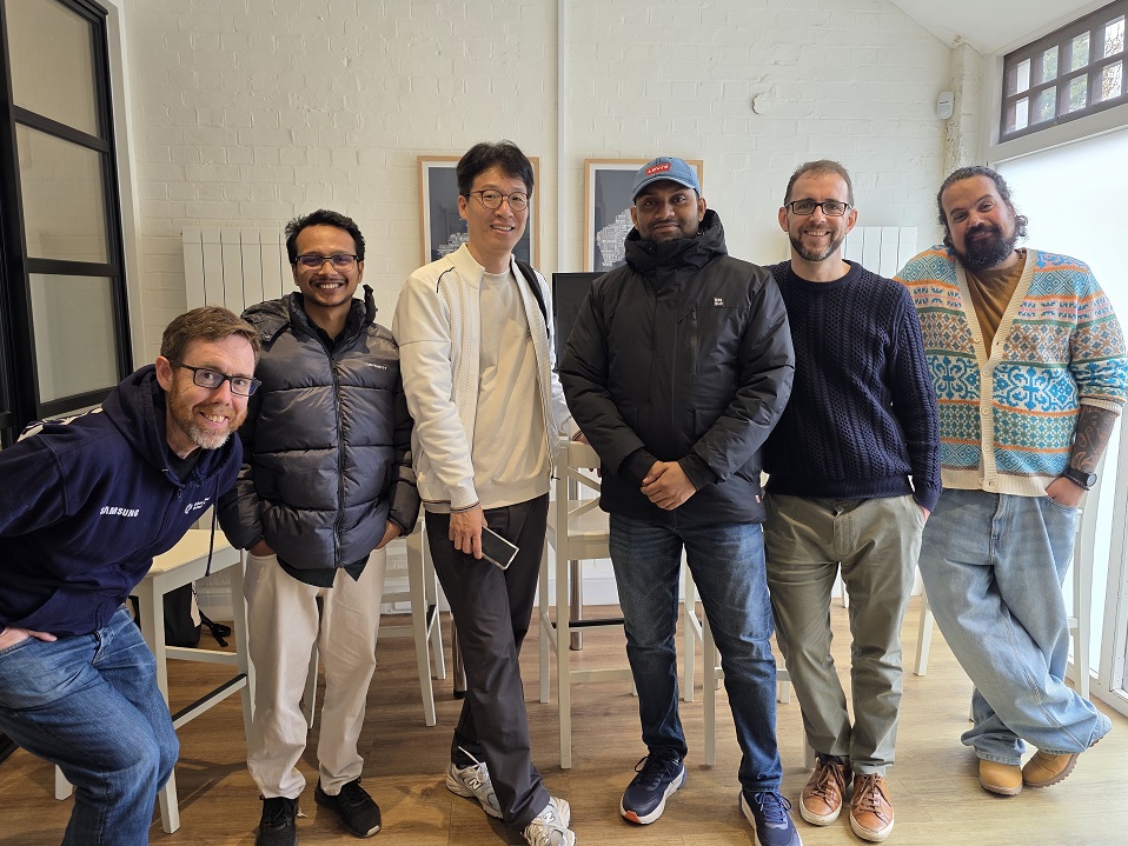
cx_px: 542
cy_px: 409
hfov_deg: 71.6
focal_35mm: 24
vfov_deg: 56.8
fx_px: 782
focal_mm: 6.3
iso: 80
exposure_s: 1/101
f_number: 1.7
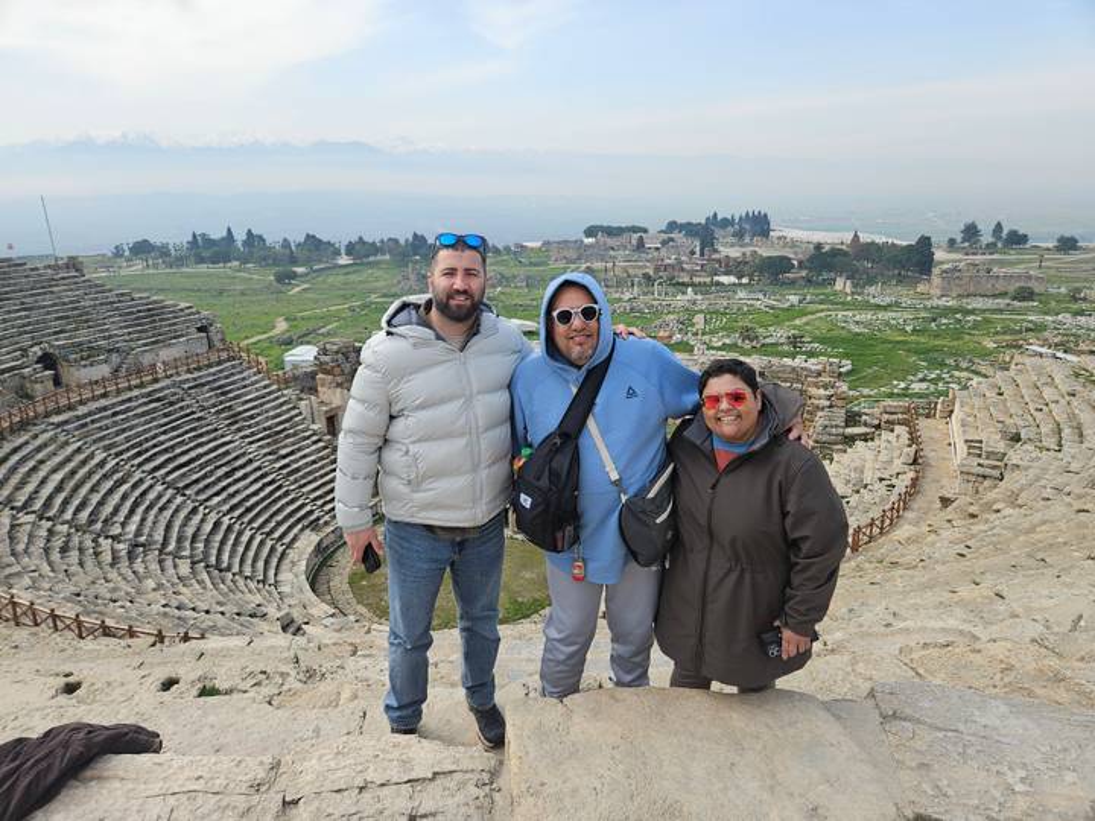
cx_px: 548
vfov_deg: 58.9
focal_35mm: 23
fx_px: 728
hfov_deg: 73.9
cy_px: 410
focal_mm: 5.4
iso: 25
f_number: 1.8
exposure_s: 1/904
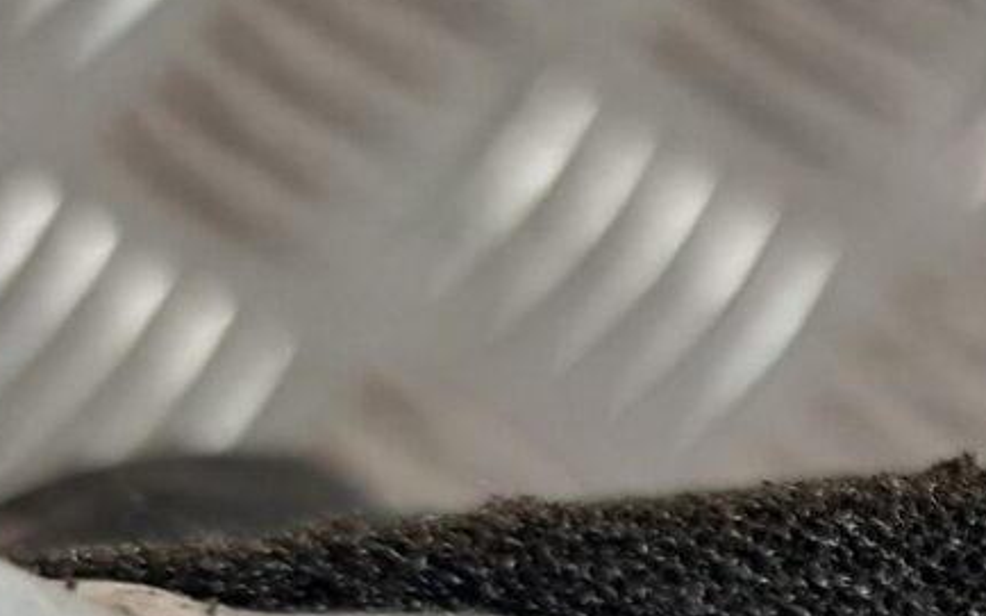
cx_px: 1411
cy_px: 886
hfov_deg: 21.7
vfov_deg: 14.9
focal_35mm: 82
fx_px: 2203
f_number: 1.8
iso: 125
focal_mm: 5.23
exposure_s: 1/50
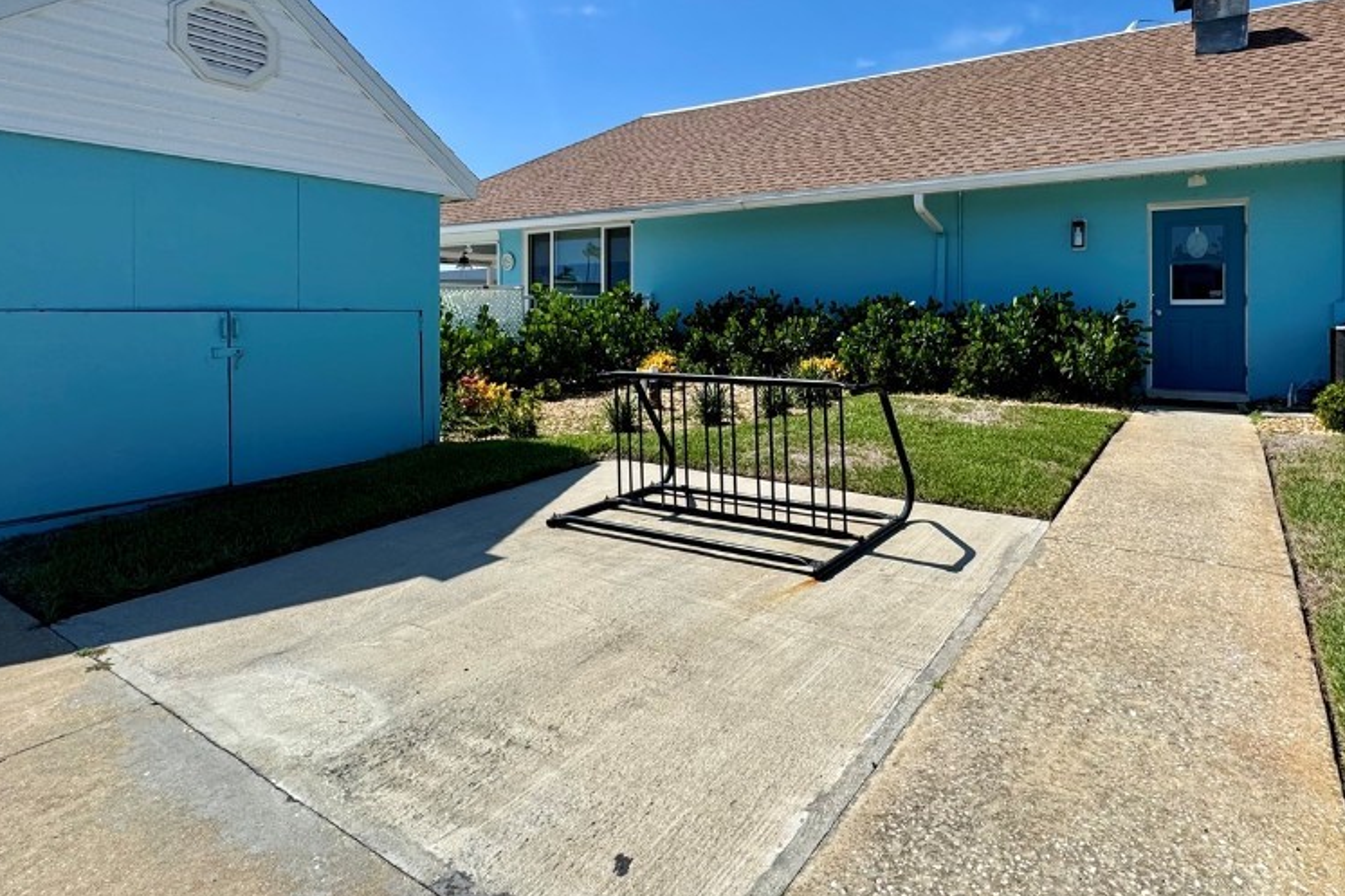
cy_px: 314
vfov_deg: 60.7
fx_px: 747
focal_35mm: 20
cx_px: 799
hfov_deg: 83.1
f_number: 2.2
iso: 50
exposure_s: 1/2494
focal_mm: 2.22
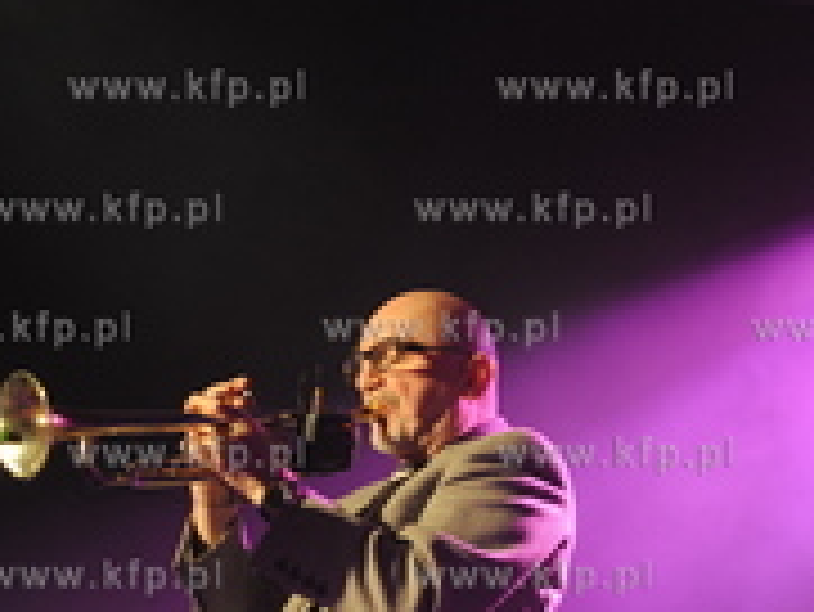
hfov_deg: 18.2
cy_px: 513
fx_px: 2494
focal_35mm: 106
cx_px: 774
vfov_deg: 13.9
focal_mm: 50
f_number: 2.8
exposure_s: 1/60
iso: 1600
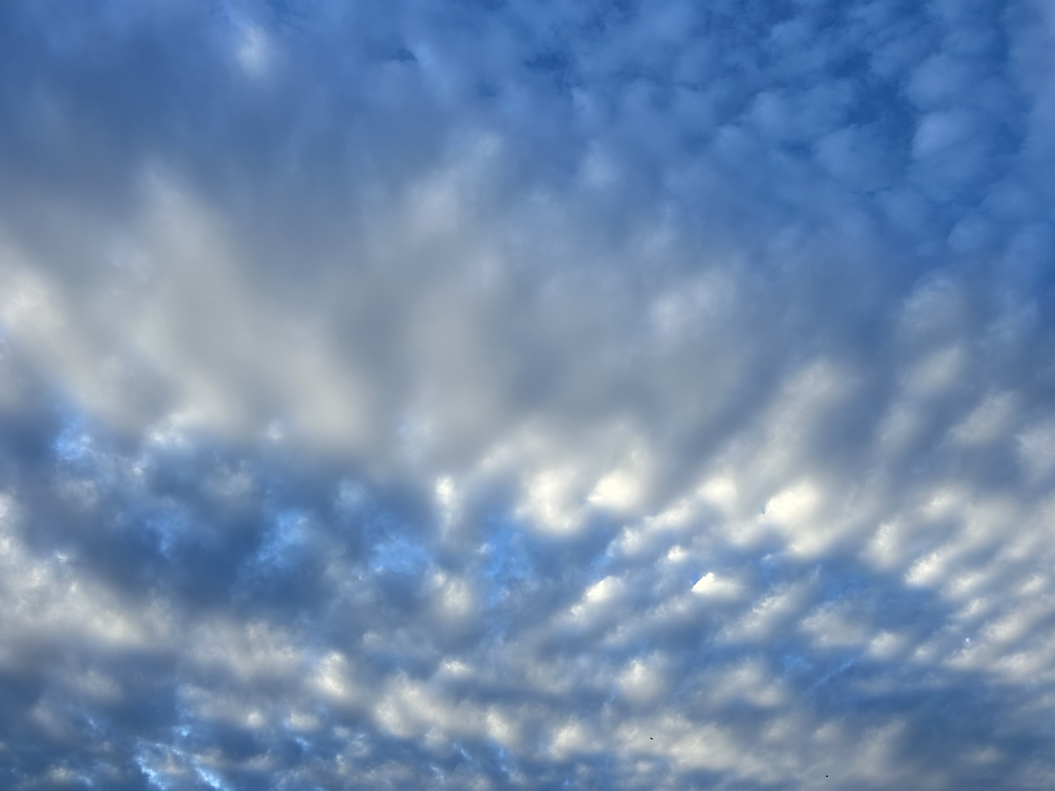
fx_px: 792
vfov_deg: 53.1
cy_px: 396
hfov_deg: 67.3
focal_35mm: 26
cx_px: 528
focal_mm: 5.7
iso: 50
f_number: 1.5
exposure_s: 1/775
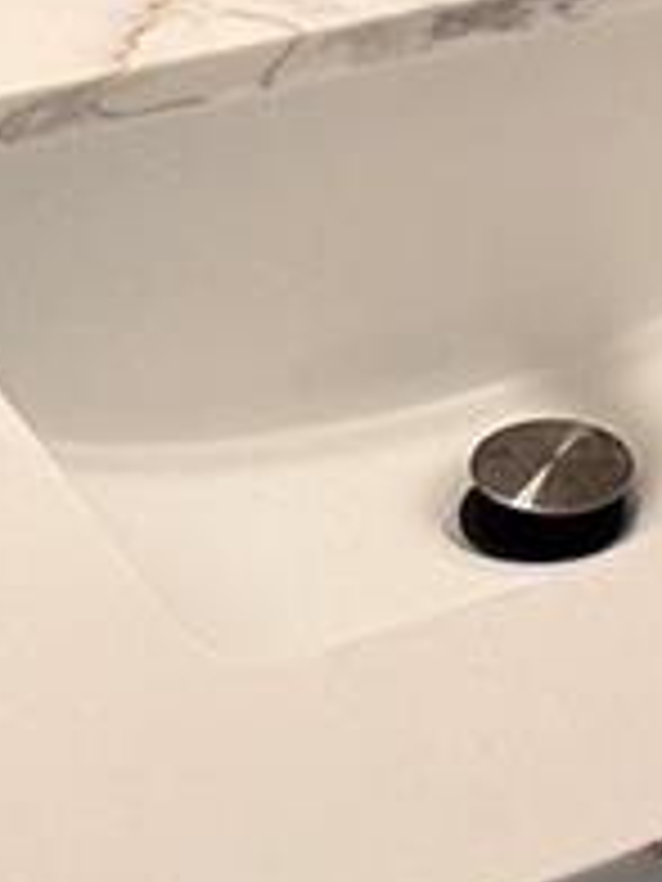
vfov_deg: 12.5
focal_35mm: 147
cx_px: 1846
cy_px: -567
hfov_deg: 8.7
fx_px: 3748
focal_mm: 6.86
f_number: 1.78
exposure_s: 1/120
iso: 80
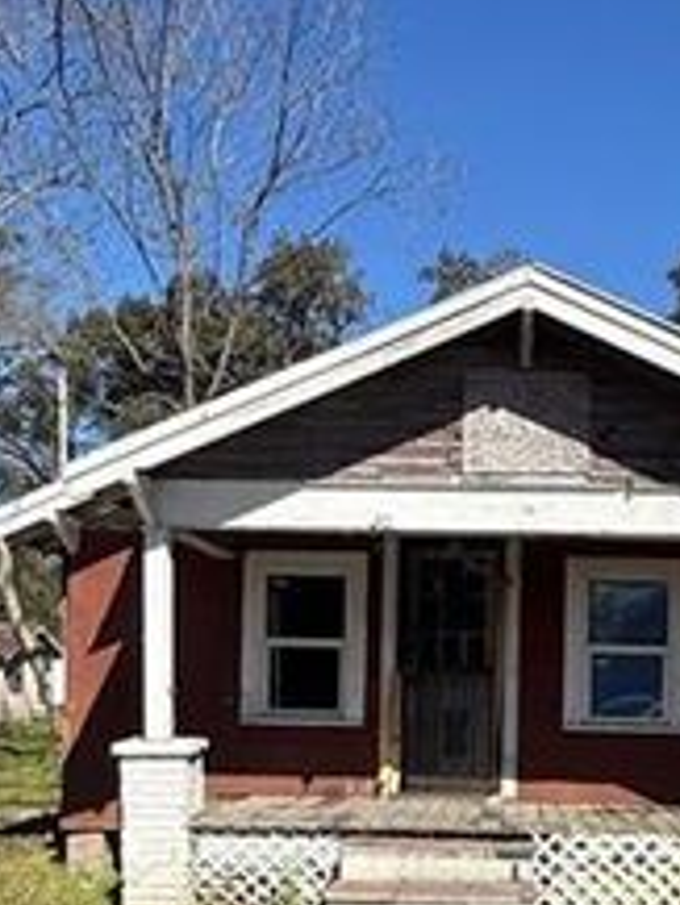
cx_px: 476
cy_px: 682
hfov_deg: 33.2
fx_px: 1125
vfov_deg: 42.4
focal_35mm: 43
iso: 50
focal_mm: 2.22
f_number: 2.2
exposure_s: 1/2410
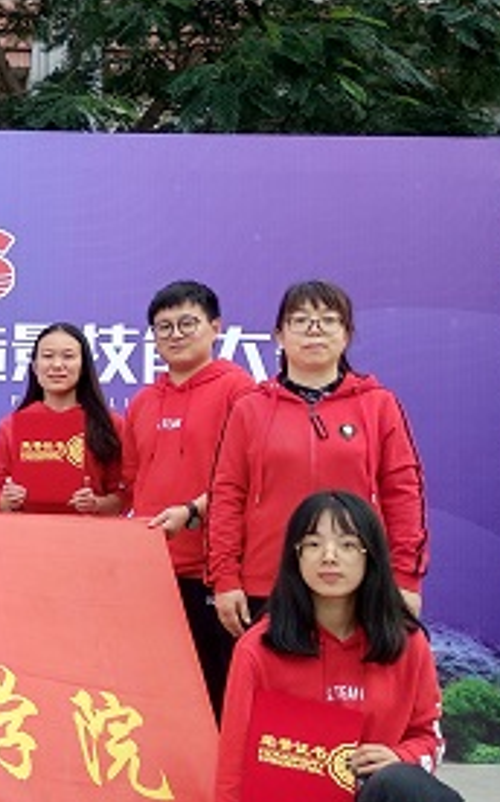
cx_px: -262
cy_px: 479
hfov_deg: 18.9
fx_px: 1311
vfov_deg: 33.9
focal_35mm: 60
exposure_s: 1/100
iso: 160
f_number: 2.2
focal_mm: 3.83
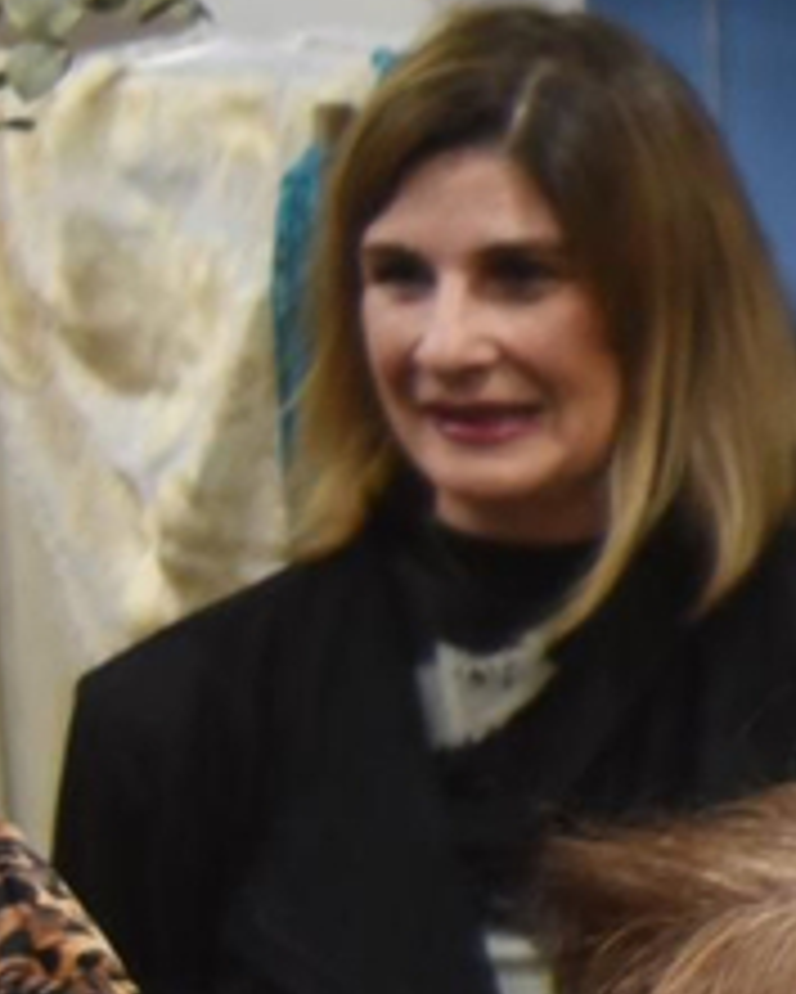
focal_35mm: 197
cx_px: 3031
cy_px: 409
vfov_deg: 9.8
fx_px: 5797
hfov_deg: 6.5
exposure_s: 1/100
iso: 1400
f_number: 3.5
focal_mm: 29
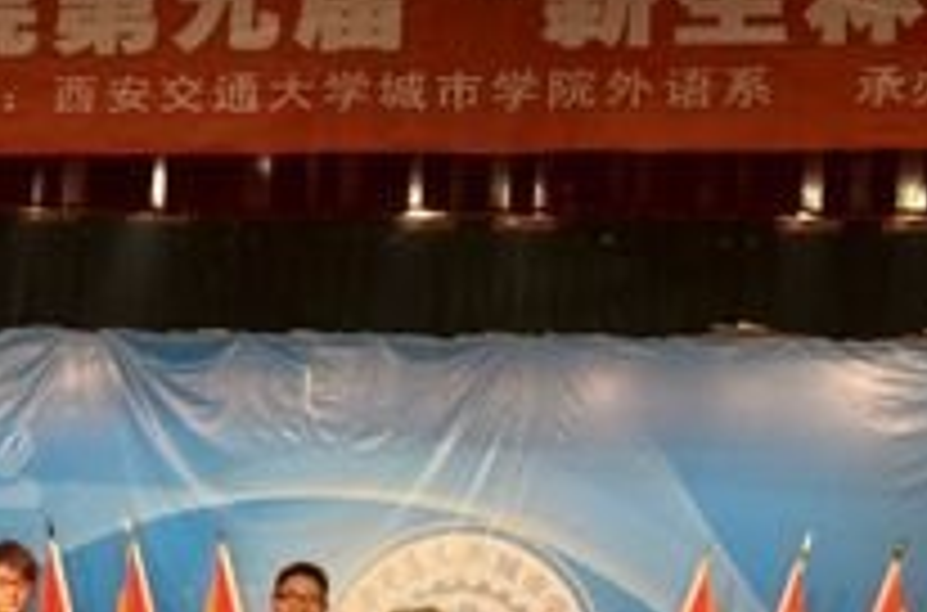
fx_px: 2342
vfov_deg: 14.5
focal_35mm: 91
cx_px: 279
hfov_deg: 22.3
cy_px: 713
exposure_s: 1/160
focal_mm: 25
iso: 1000
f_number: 5.6
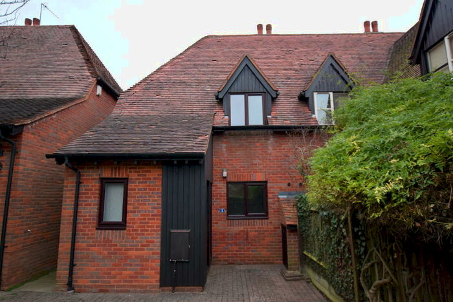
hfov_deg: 81.2
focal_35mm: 21
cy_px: 151
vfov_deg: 59.5
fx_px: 264
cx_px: 226
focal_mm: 14
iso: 1000
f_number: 3.5
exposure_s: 1/60
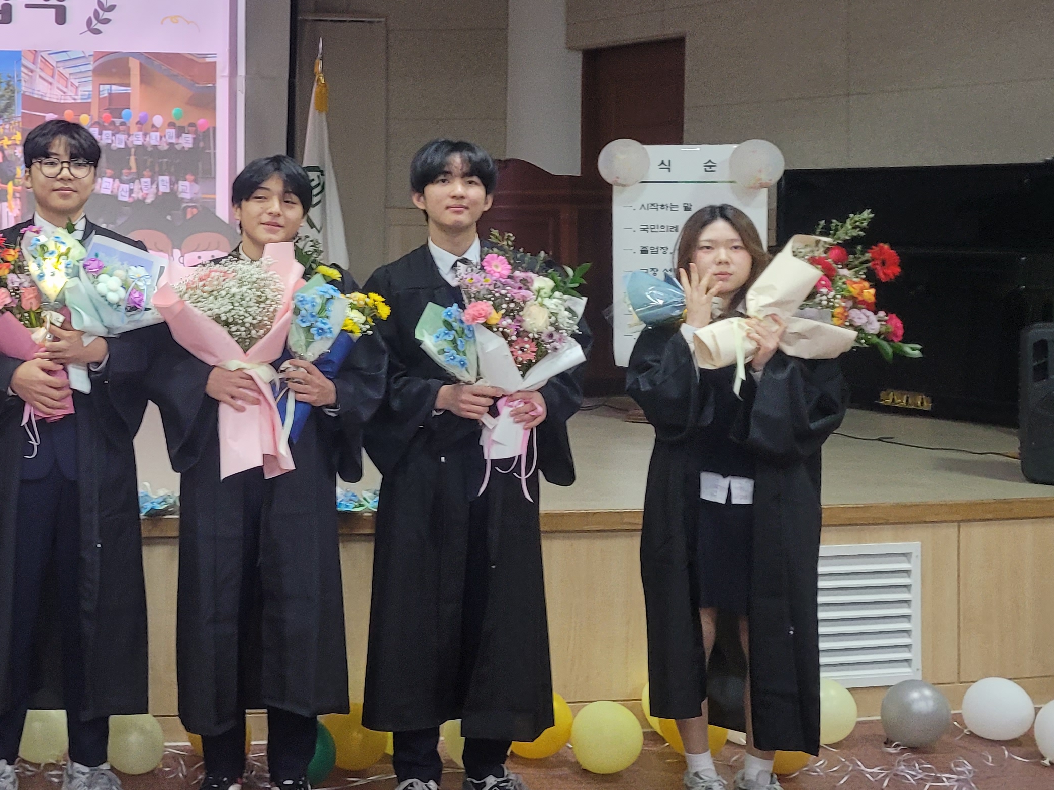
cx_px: 45
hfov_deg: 35.2
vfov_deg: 28.7
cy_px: 202
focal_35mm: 50
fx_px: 1522
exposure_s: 1/60
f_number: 1.8
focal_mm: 5.4
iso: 200
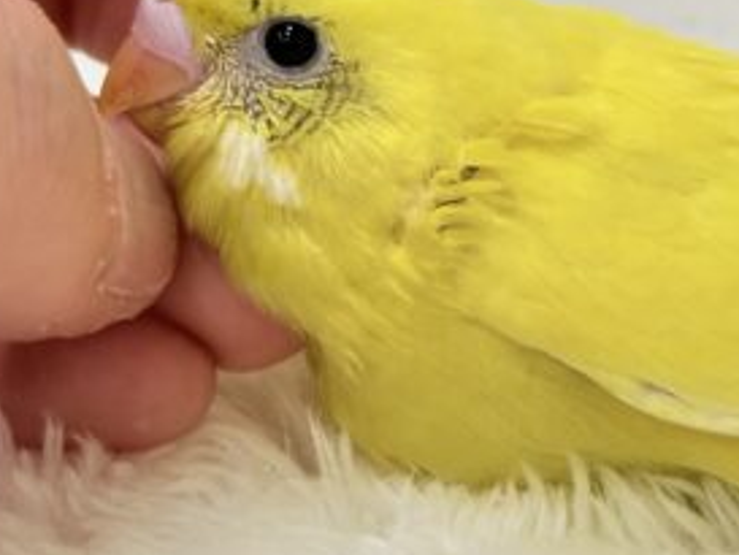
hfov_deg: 15.8
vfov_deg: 12.1
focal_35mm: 122
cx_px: 782
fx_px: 2606
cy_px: 179
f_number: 1.6
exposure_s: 1/50
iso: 32
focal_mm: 5.96
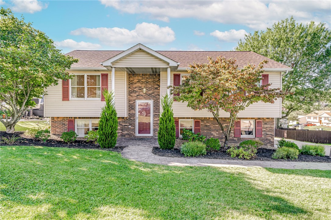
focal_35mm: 19
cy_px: 110
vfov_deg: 64.5
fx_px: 175
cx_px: 166
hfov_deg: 86.9
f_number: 11
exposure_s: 1/125
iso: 50
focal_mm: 19
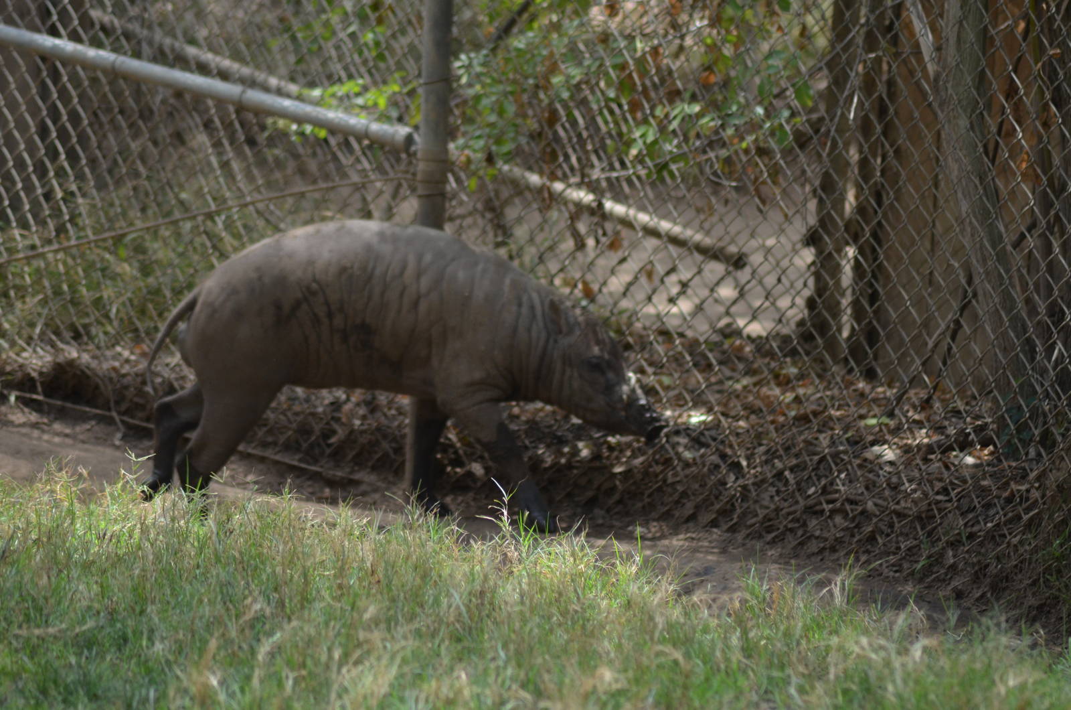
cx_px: 536
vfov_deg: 4.1
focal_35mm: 330
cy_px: 355
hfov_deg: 6.3
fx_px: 9798
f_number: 4.8
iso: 720
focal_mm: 220
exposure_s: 1/1000
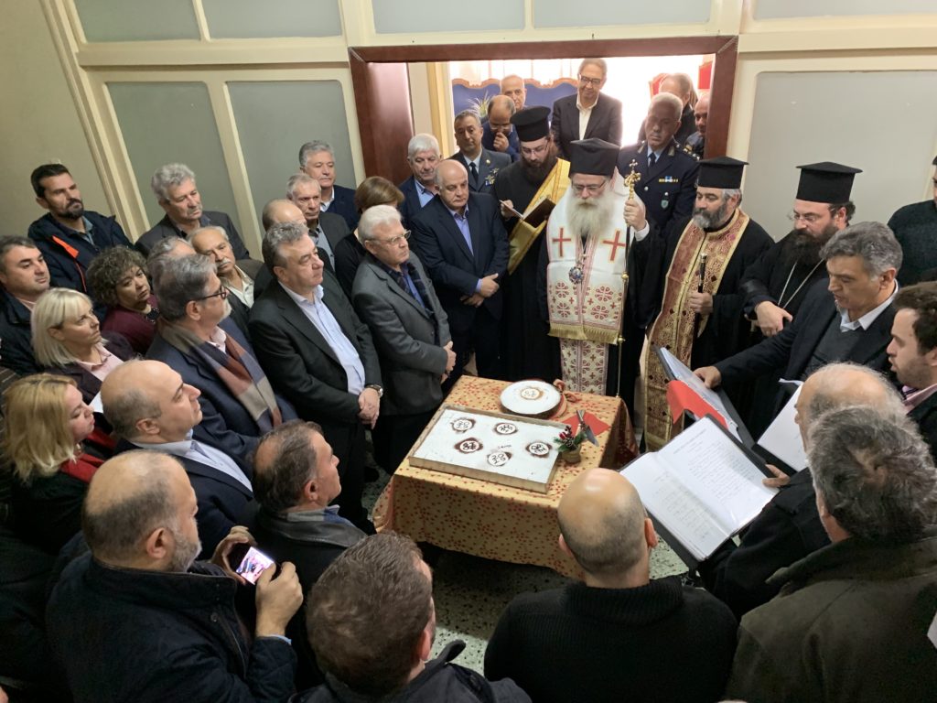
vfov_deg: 53.1
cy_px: 352
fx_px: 704
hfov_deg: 67.3
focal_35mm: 26
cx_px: 468
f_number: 1.8
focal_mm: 4.25
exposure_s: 1/25
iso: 500
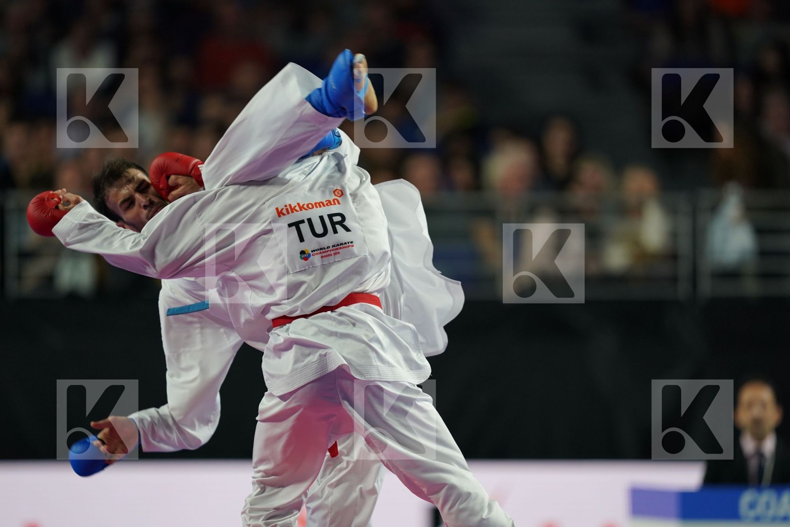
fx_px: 8777
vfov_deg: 3.4
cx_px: 395
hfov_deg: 5.2
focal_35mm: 400
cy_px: 264
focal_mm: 400
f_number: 2.8
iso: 1600
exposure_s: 1/1000
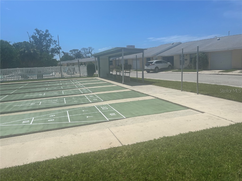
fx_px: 182
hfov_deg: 67.3
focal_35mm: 26
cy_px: 90
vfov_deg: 53.1
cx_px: 121
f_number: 1.6
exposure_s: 1/7874
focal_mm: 5.1
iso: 50
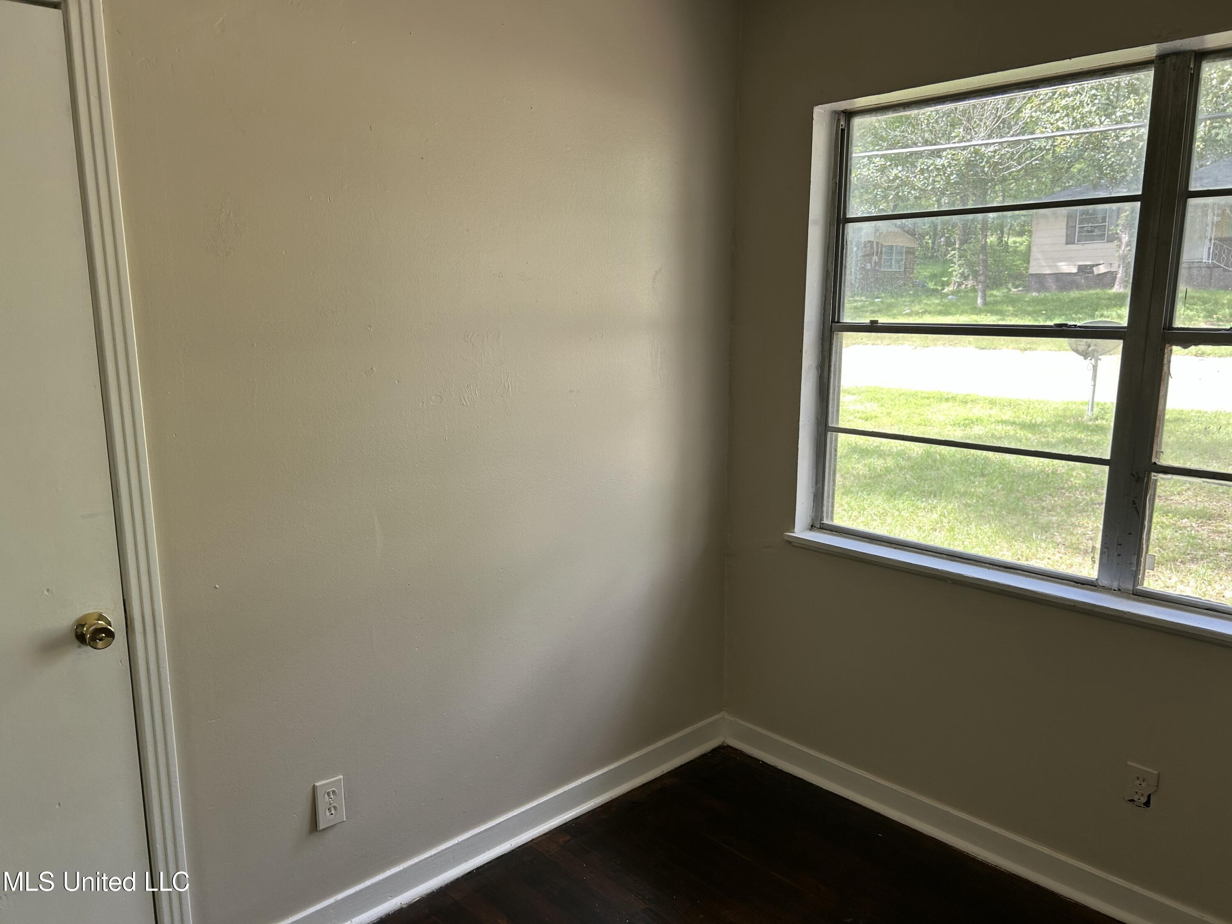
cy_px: 462
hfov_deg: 67.3
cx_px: 616
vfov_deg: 53.1
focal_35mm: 26
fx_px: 925
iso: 50
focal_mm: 5.7
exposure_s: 1/121
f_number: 1.5
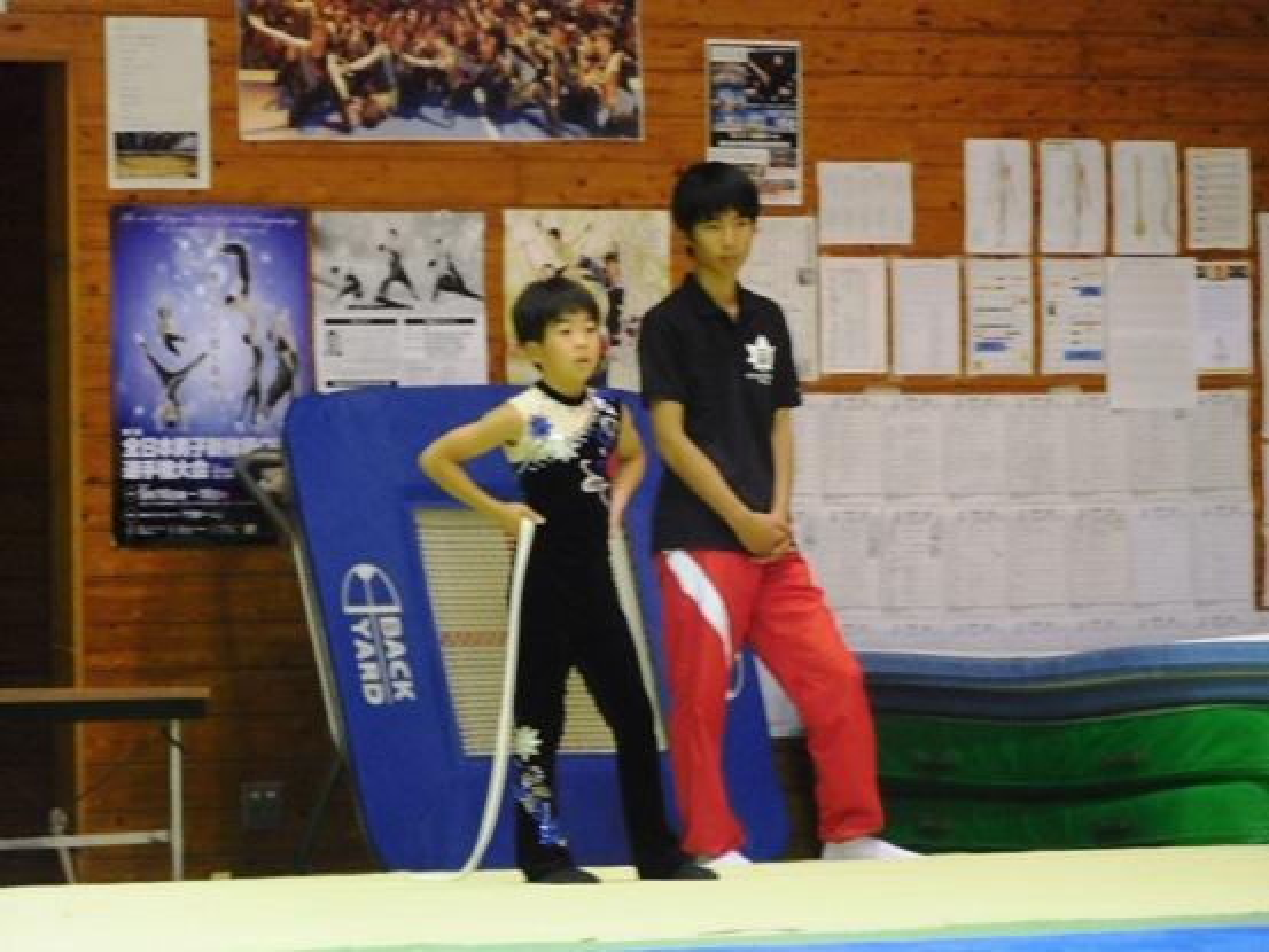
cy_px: 476
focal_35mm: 280
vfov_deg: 5.3
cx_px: 634
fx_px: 10267
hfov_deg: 7.1
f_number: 5.8
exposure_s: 1/15
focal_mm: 50
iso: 1100
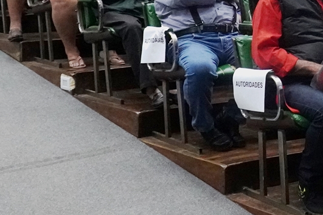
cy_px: -8
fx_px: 868
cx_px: 342
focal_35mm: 97
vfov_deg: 13.9
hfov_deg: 20.3
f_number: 4
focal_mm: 19
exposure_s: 1/80
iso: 6400
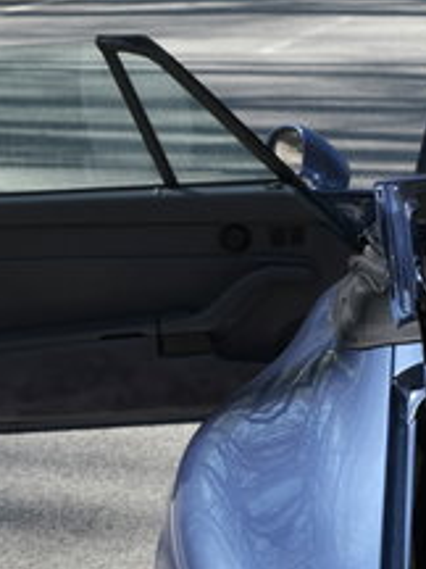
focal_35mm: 130
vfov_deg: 15.0
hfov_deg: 10.7
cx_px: 757
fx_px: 2133
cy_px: 529
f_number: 5.6
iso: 320
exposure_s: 1/250
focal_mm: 25.4
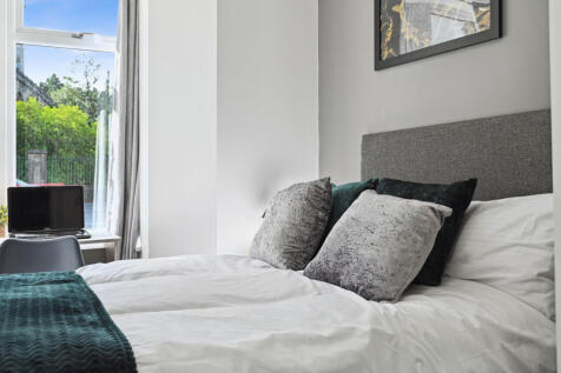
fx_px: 545
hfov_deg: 54.5
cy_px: 186
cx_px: 280
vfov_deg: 37.8
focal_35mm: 35
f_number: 6.3
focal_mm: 35
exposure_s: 1/50
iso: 100
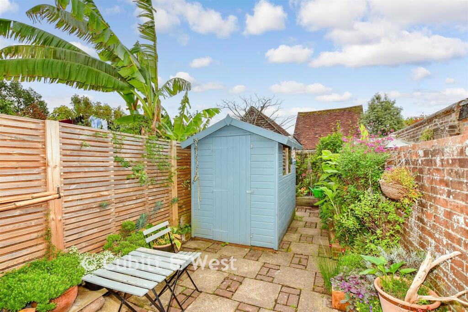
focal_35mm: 15
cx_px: 234
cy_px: 156
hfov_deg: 100.4
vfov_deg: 77.3
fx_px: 195
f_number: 8
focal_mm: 10
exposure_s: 1/160
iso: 400
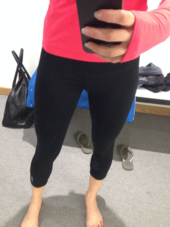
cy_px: 114
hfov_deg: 42.9
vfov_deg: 55.4
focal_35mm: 33
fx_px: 216
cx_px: 85
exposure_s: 1/20
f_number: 2.4
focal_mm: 4.12
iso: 320
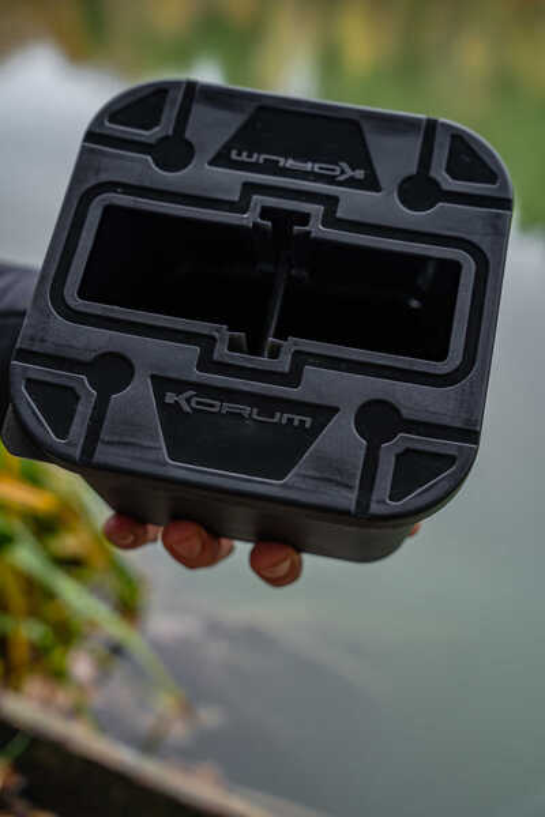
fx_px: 1169
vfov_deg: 38.5
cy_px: 408
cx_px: 272
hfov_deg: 26.2
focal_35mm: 52
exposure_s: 1/125
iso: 400
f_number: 5
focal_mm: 51.5
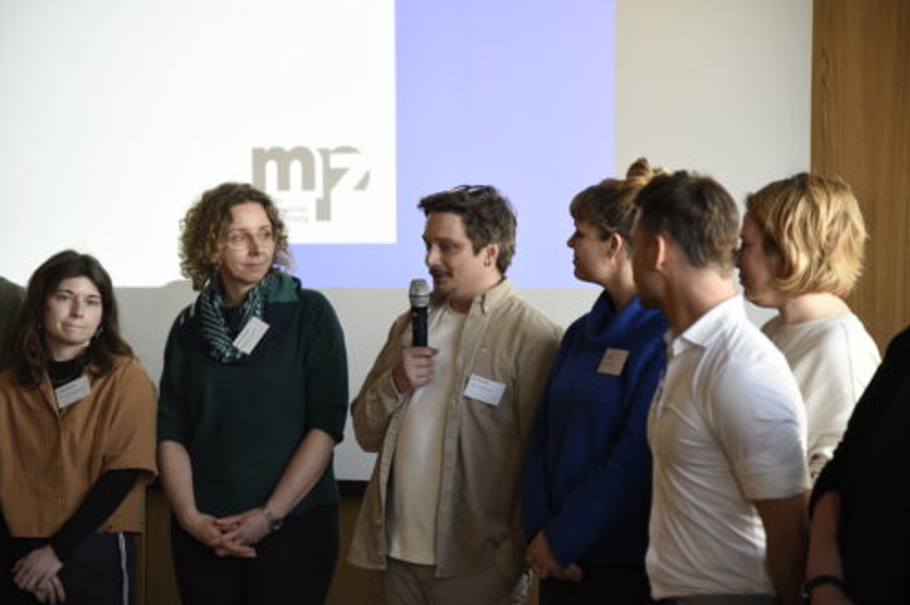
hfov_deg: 19.3
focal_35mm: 106
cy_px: 301
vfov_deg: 12.9
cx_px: 453
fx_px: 2678
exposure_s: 1/125
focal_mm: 105
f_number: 4
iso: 800
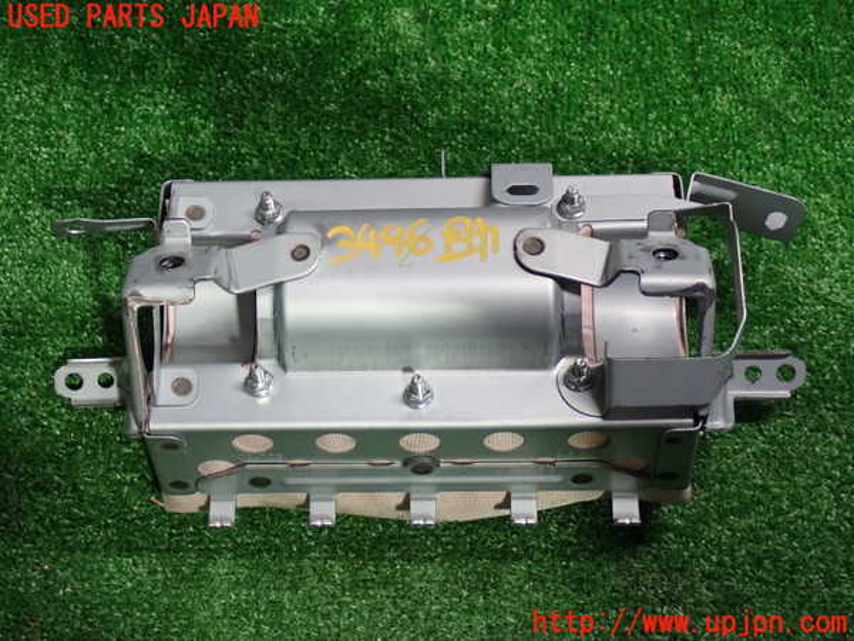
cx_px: 427
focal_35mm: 71
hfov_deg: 27.4
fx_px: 1752
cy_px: 320
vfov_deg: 20.7
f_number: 3.9
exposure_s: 1/30
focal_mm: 12.73
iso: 800
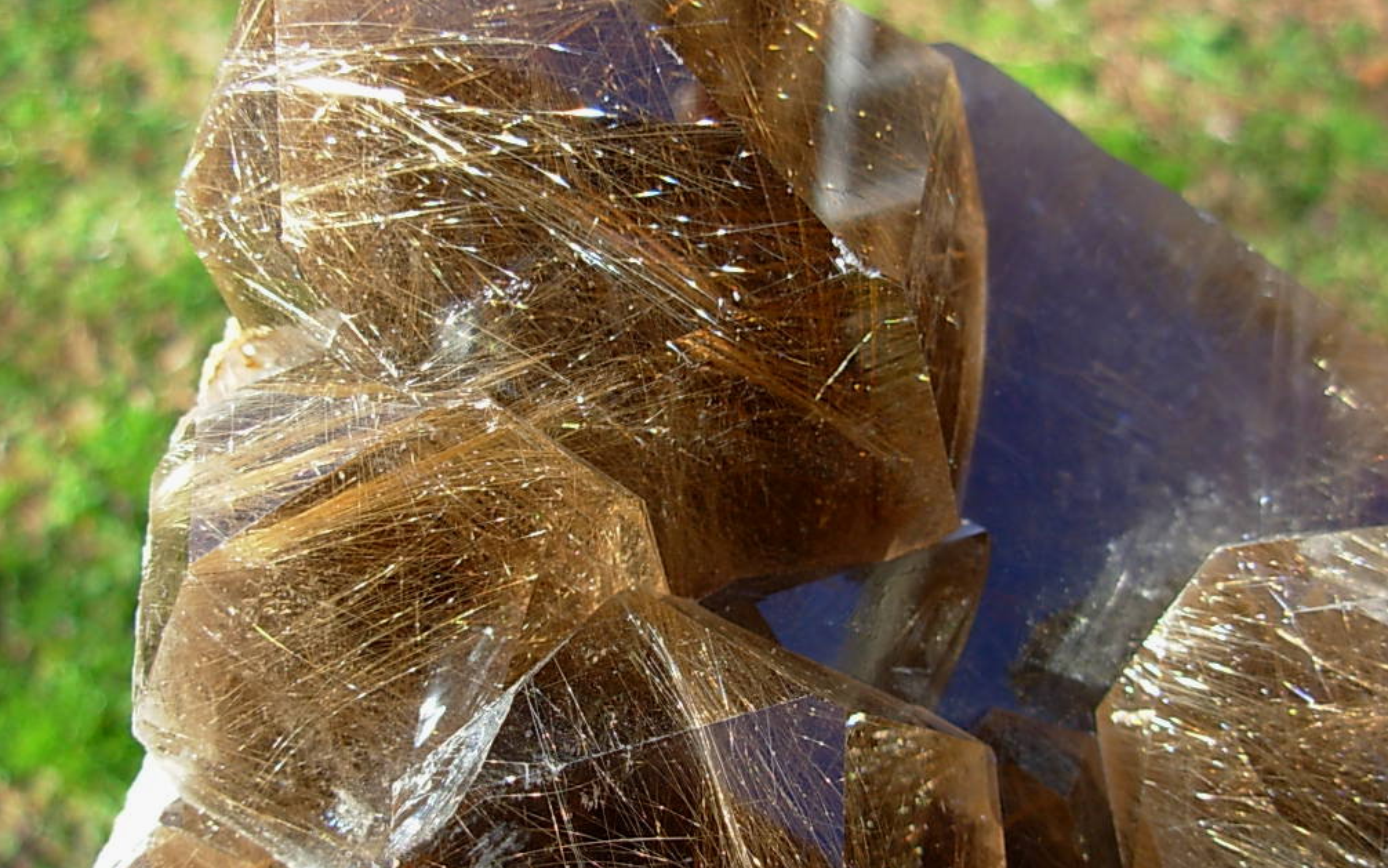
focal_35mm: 41
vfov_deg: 31.2
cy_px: 484
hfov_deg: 48.2
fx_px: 1551
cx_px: 705
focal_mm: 6.3
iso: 50
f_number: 2.9
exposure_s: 1/203
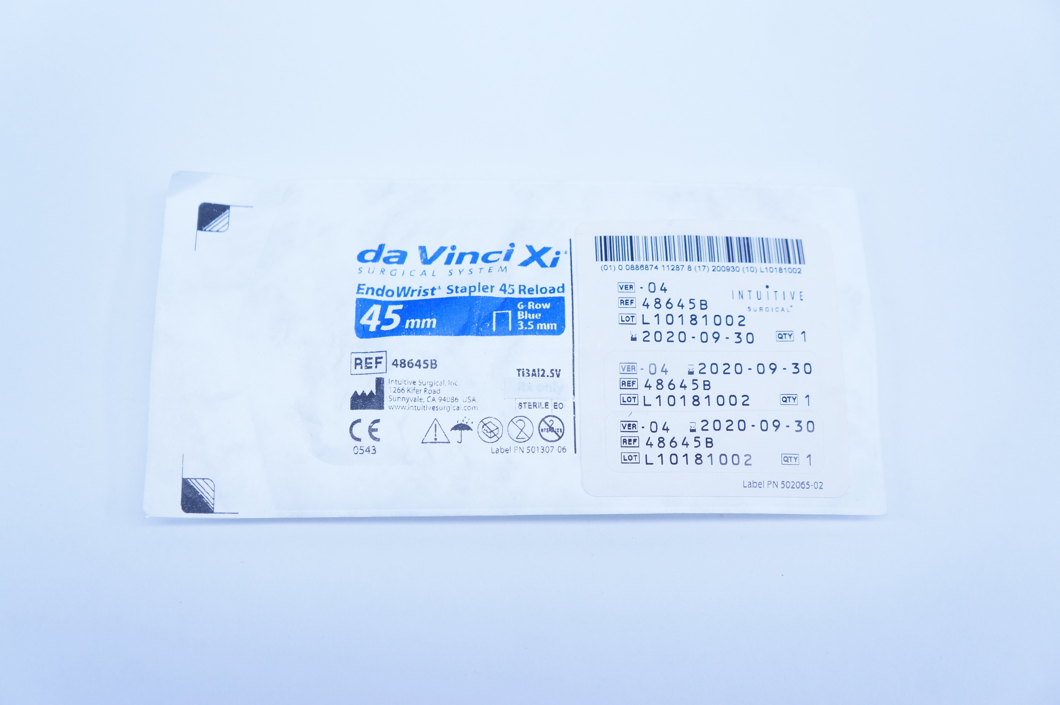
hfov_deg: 43.6
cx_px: 530
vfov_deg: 29.8
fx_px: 1324
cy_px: 352
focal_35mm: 45
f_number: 4.5
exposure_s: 1/250
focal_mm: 30
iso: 800
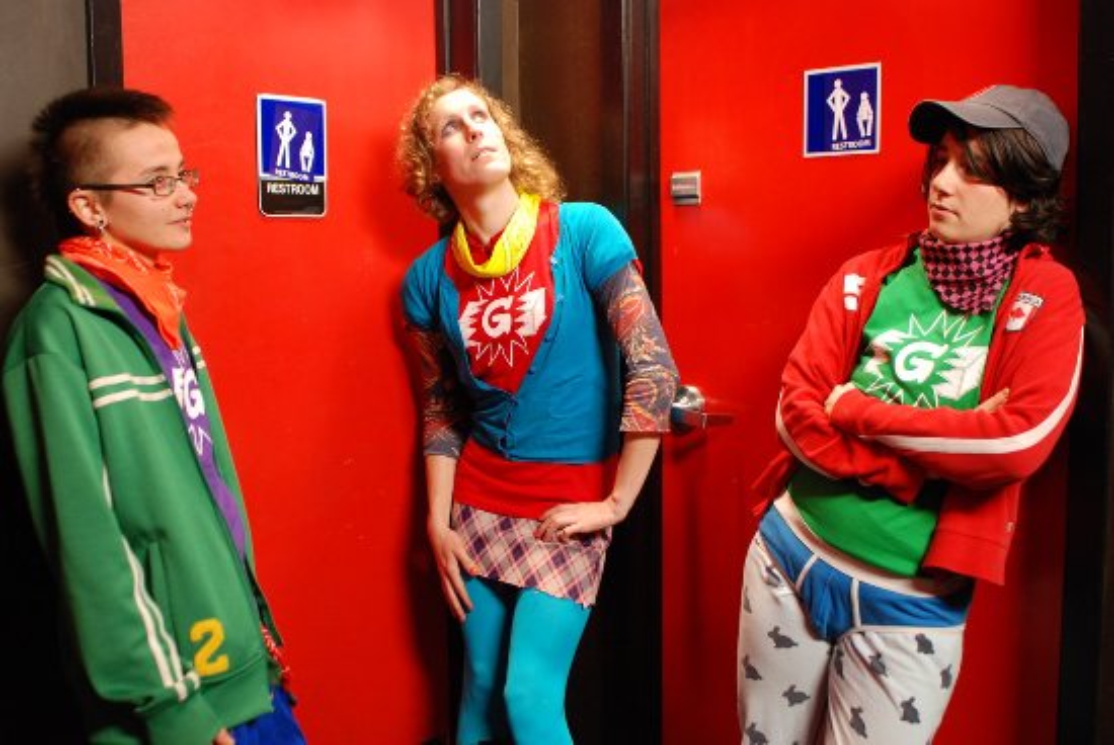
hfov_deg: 53.1
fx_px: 1115
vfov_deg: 37.0
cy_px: 372
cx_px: 557
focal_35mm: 36
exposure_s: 1/40
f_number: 3.2
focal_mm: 24
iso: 500
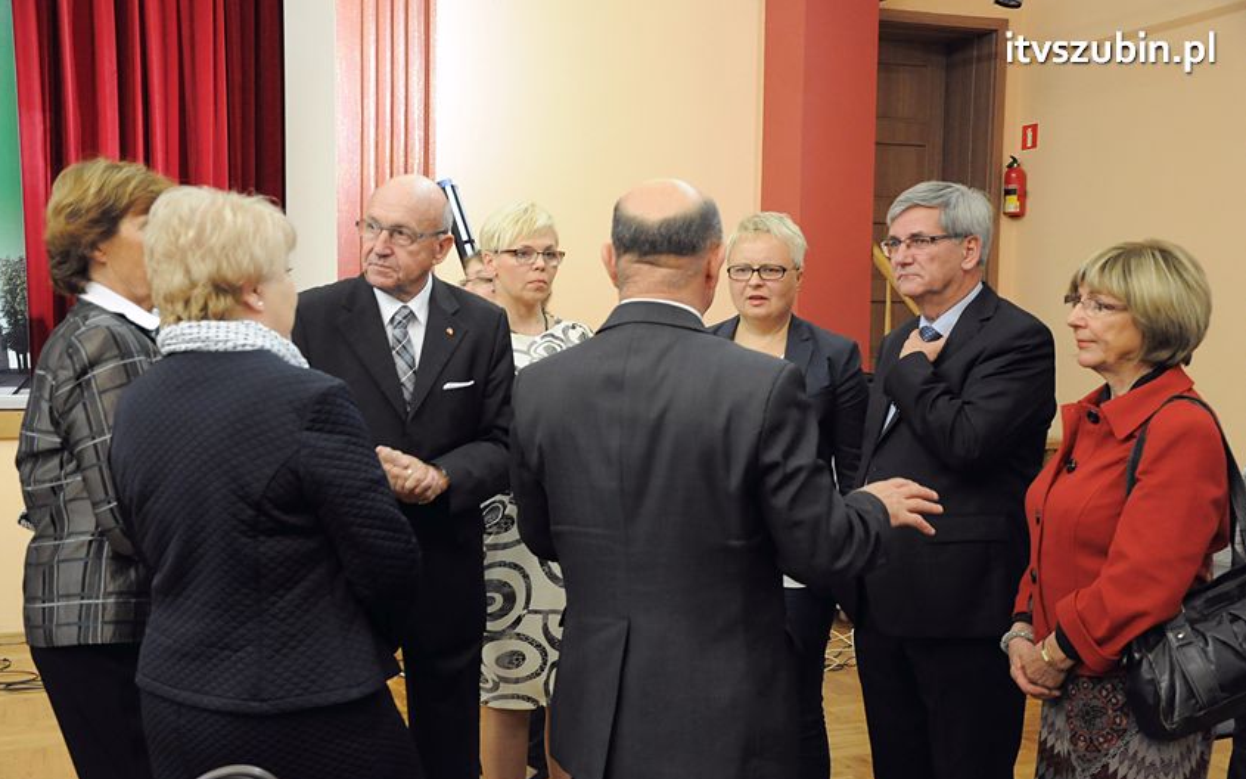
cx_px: 621
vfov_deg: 29.8
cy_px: 415
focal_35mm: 43
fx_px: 1460
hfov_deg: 46.2
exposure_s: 1/60
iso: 2000
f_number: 4.5
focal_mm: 28
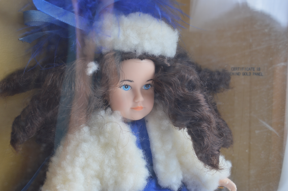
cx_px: 144
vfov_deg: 18.9
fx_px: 575
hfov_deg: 28.1
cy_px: 96
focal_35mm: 72
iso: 100
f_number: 7.1
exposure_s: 1/30
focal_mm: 48
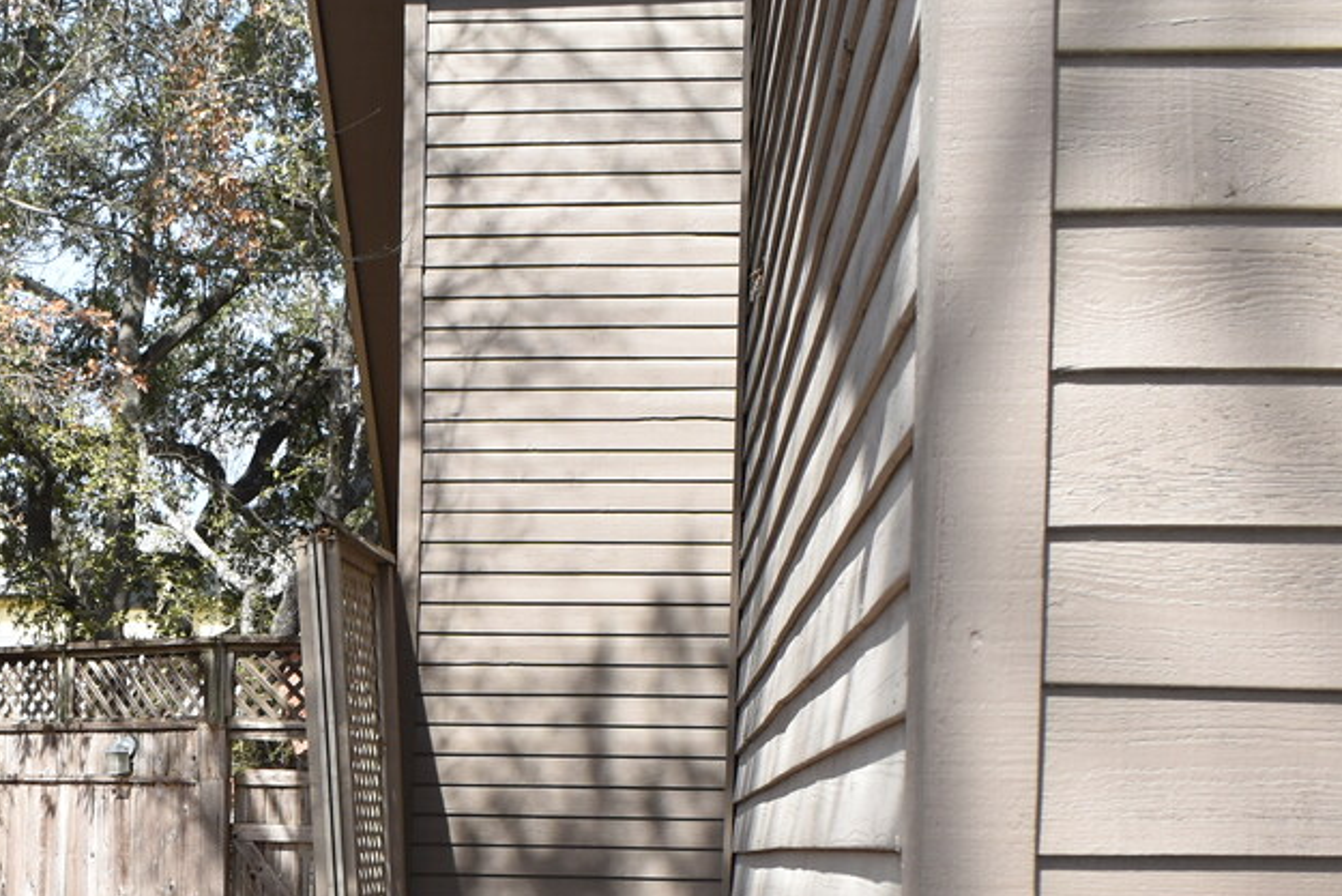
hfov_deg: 27.8
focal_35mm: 70
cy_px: 1016
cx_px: 150
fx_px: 2610
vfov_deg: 18.6
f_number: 6.3
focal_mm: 18
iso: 100
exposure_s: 1/200
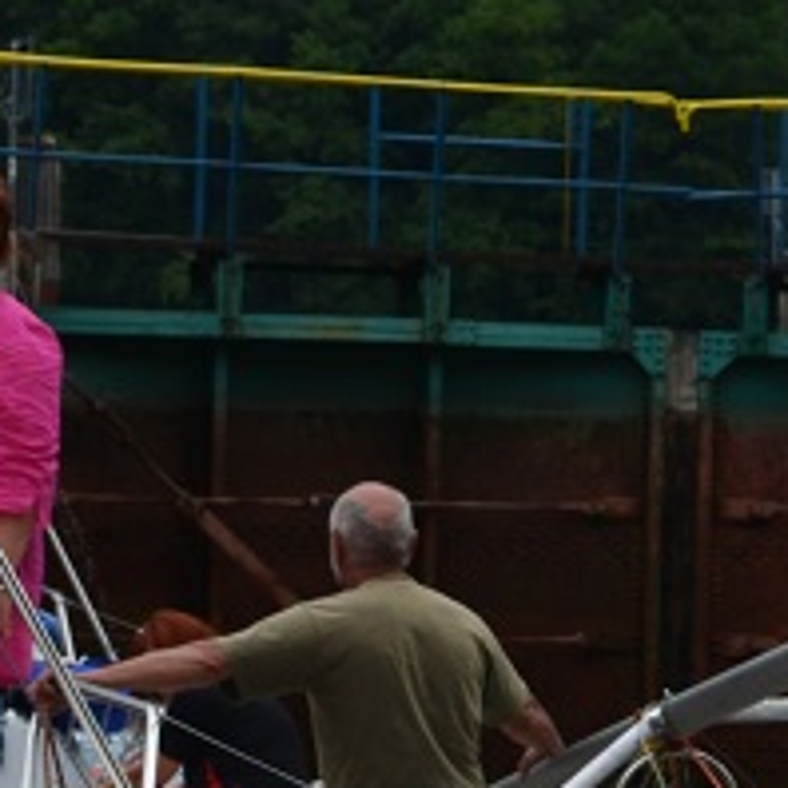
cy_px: 929
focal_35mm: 224
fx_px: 5772
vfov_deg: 7.7
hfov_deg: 7.6
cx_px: 1419
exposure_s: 1/250
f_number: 10
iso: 250
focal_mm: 35
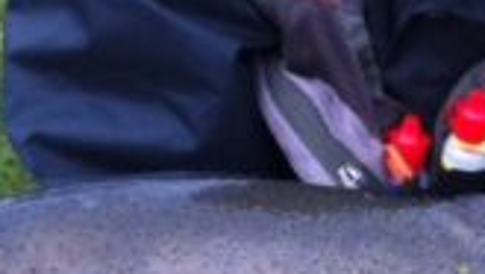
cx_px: 501
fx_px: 3036
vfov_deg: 5.1
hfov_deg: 9.1
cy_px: -27
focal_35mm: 236
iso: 80
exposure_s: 1/60
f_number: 2.8
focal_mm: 3.85
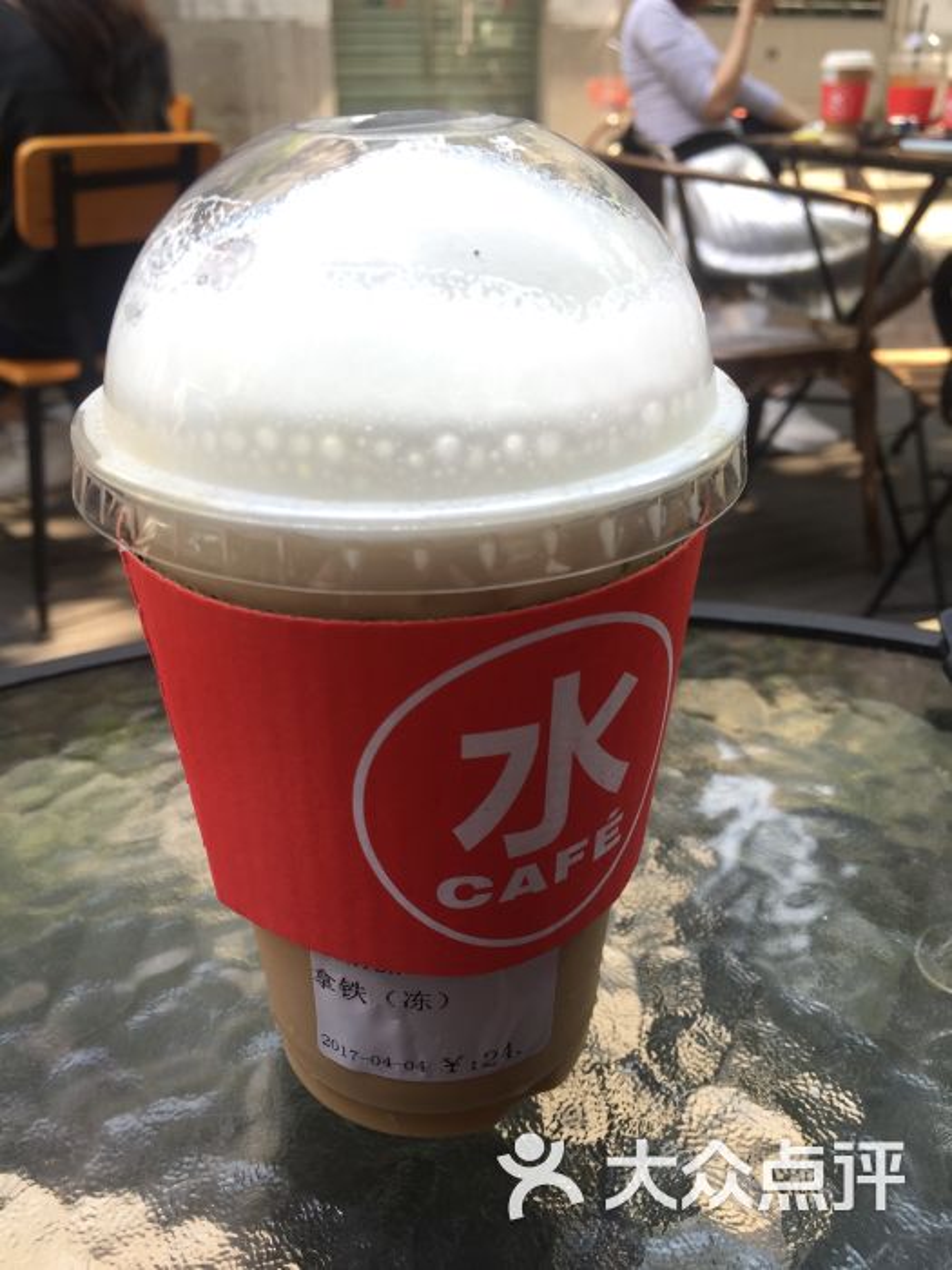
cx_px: 476
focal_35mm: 29
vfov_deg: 61.7
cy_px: 635
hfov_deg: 48.2
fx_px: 1063
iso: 32
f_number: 2.2
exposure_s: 1/131
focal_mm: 4.15
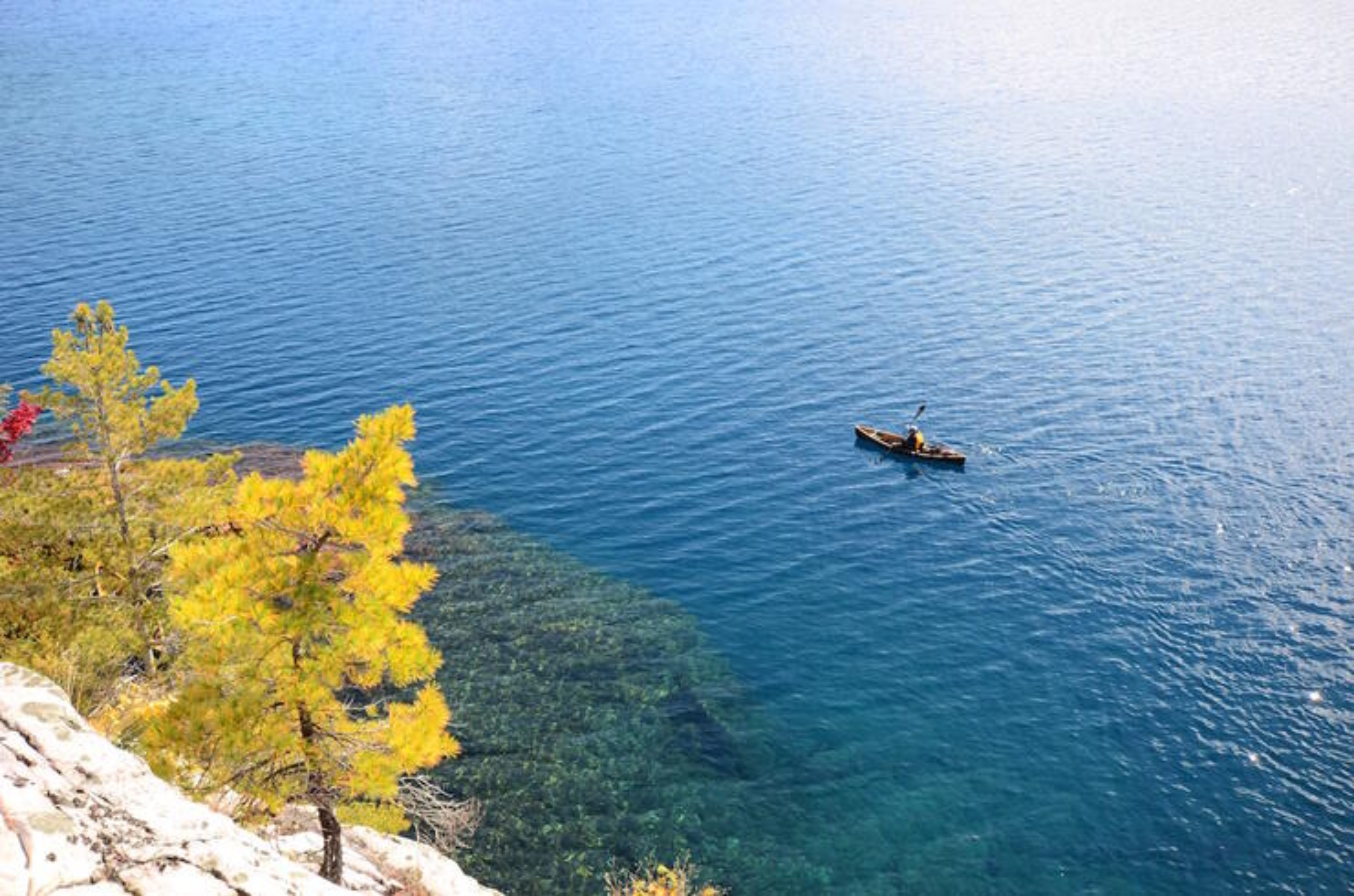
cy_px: 448
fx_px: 1351
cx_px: 677
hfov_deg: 53.2
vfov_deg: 36.7
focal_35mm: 36
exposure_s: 1/100
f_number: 7.1
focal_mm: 24
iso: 100
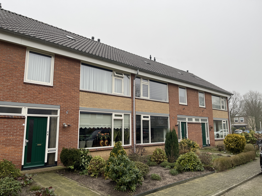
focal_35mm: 25
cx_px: 131
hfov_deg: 69.4
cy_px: 98
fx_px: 189
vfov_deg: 54.9
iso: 32
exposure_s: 1/222
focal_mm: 5.1
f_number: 1.6
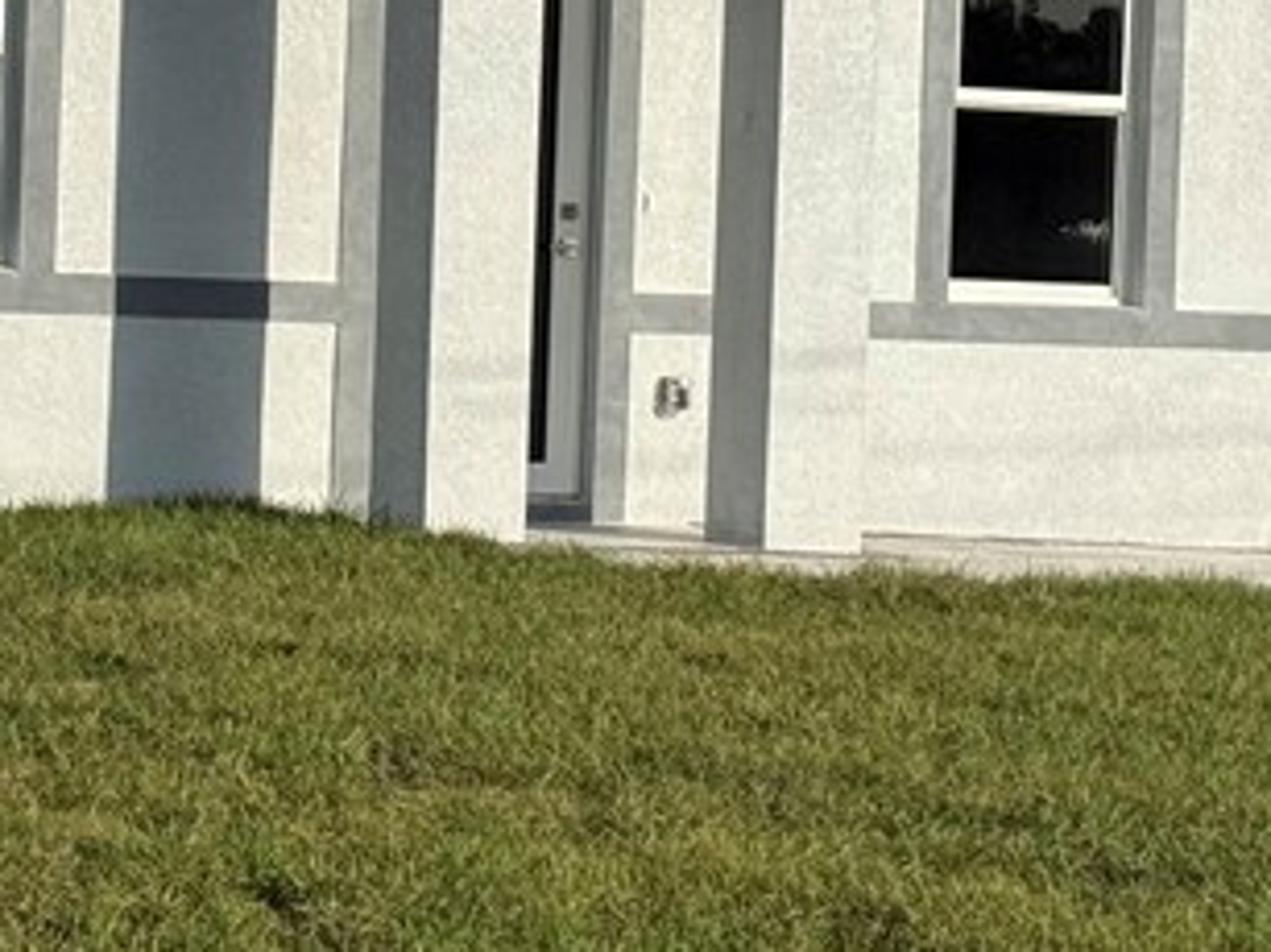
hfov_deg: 12.2
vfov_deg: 9.3
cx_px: 17
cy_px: 244
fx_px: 5872
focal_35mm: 160
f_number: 1.78
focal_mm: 6.76
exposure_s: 1/9901
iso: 64
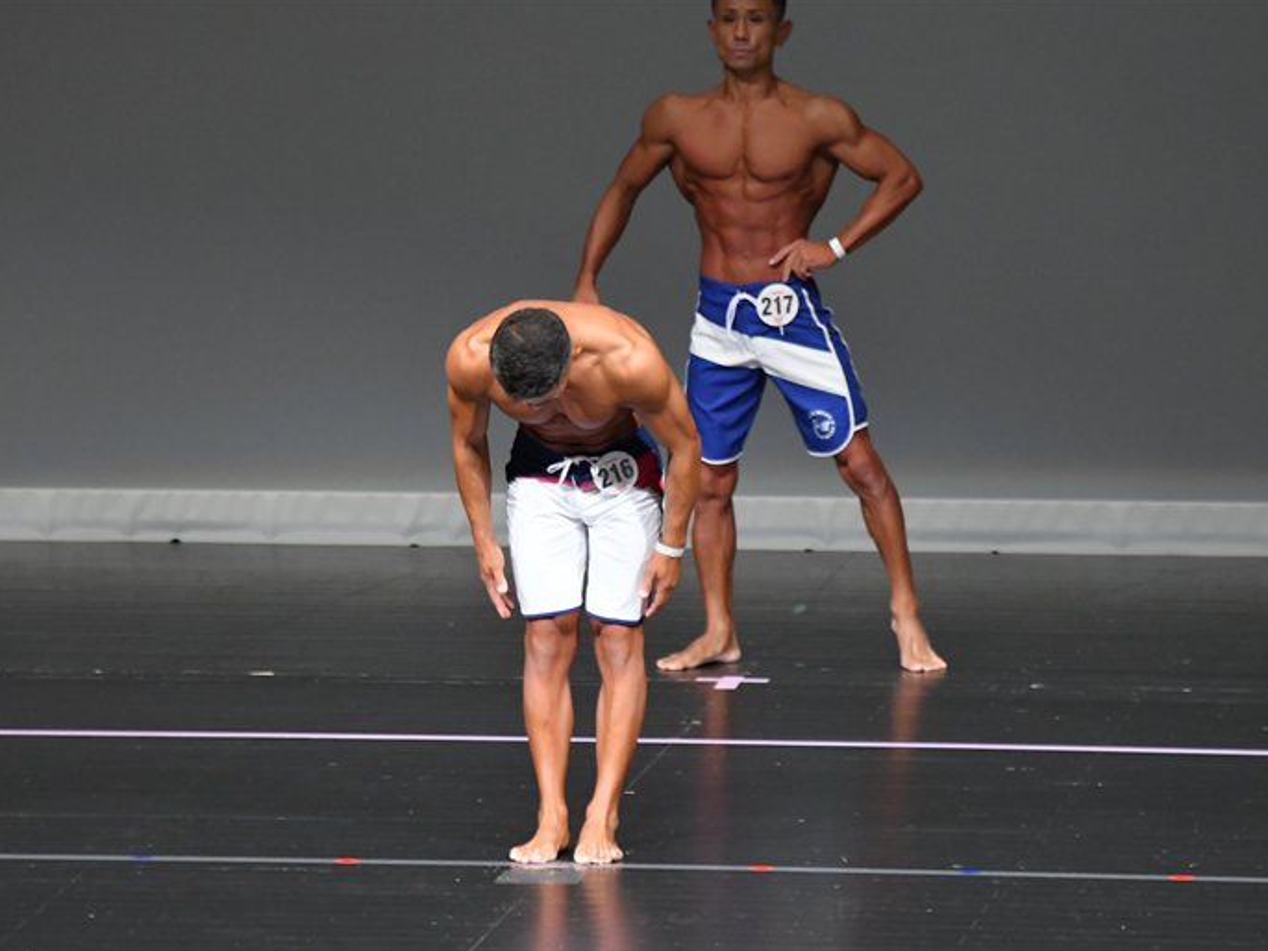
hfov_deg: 5.3
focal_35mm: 375
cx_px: 591
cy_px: 476
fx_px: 13739
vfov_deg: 4.0
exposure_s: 1/400
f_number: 5.6
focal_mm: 230
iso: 5000
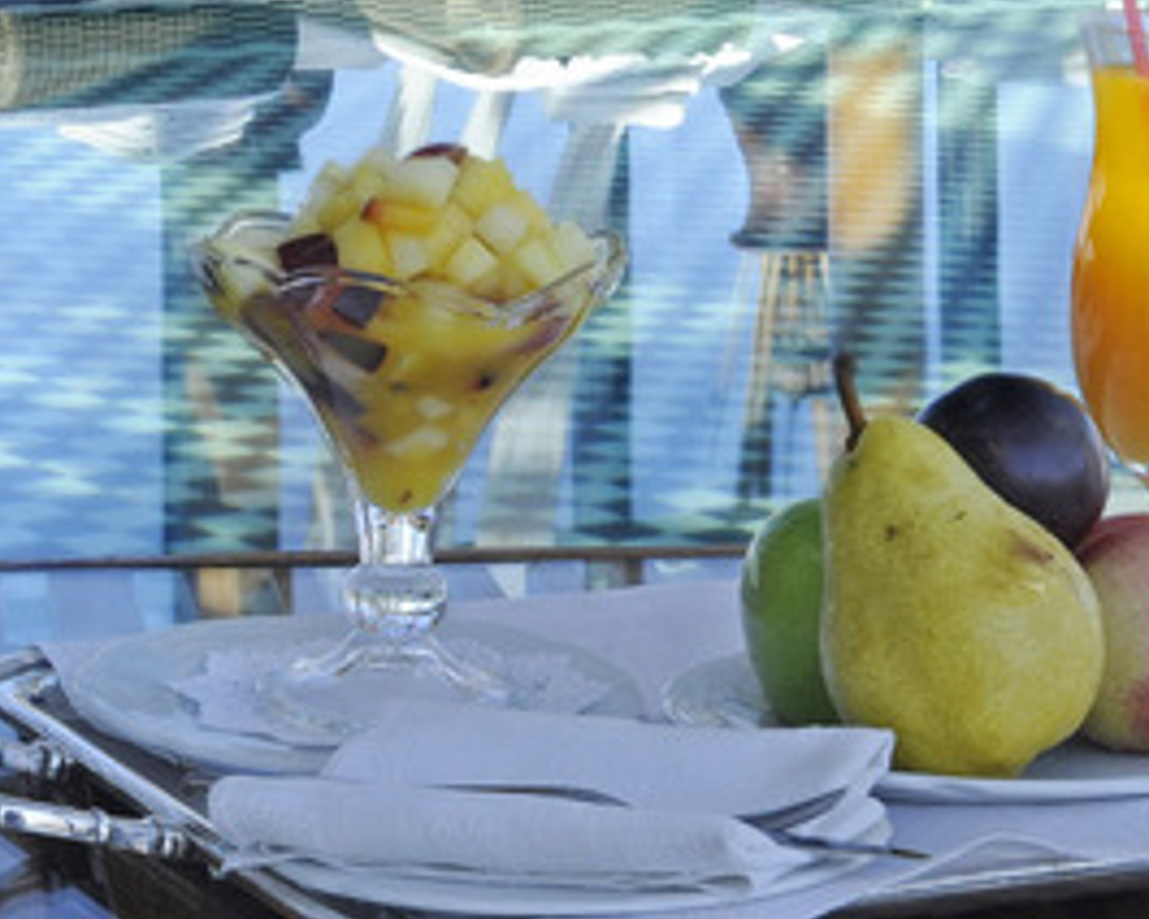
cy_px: -78
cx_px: 516
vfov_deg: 10.4
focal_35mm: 147
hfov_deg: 13.1
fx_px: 4999
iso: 800
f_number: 16
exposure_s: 1/25
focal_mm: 52
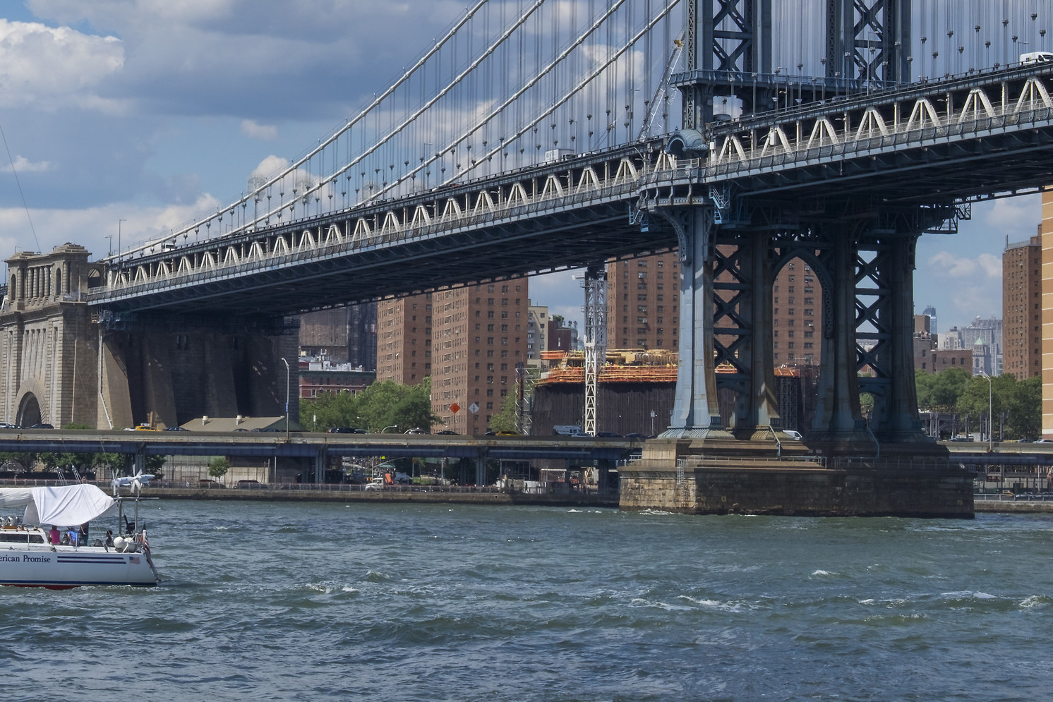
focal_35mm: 119
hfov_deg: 17.1
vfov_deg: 11.5
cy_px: 171
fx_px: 3481
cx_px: 243
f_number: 16
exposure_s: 1/100
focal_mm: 49.4
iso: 200
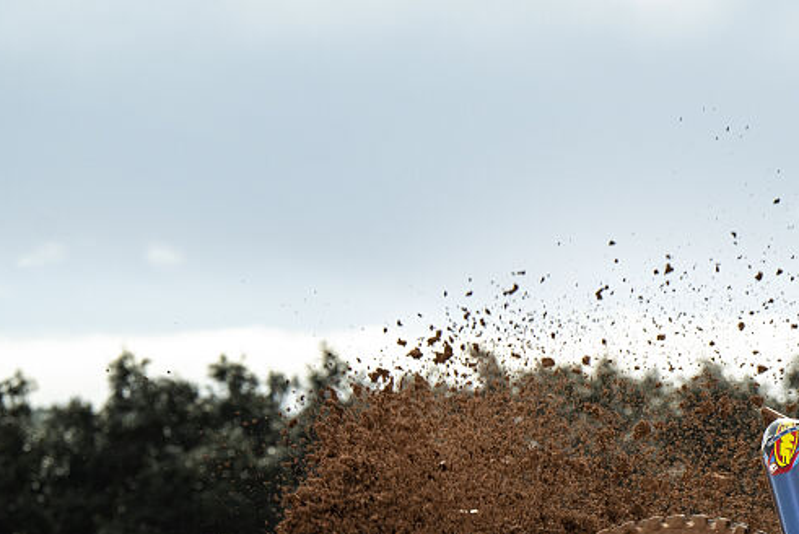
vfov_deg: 4.7
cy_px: 658
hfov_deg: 7.0
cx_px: 947
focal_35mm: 290
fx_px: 6440
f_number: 7.1
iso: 320
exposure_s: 1/1000
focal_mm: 115
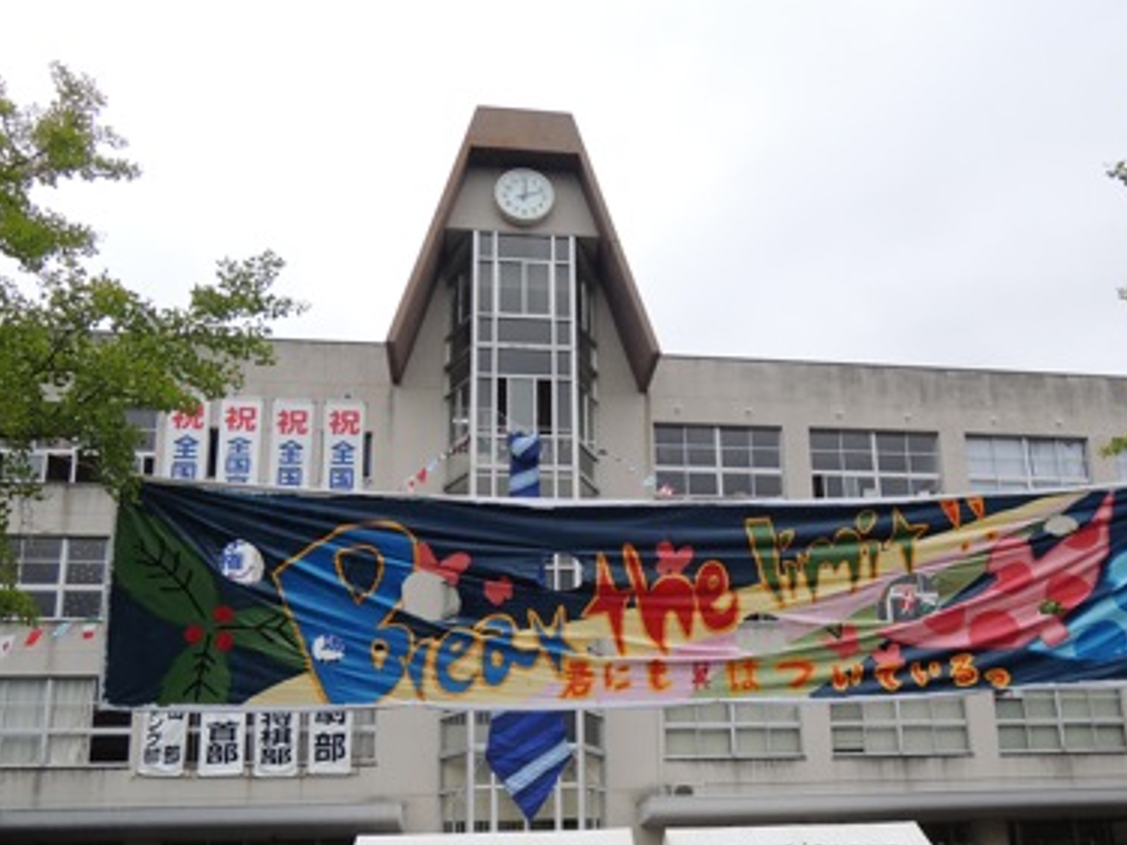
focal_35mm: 34
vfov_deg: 41.1
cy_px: 589
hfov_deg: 53.6
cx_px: 665
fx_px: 1107
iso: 100
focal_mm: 4.3
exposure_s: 1/250
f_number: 2.8
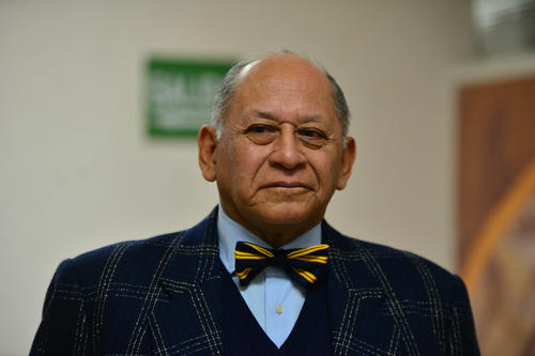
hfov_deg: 14.7
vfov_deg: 9.8
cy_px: 178
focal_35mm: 140
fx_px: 2080
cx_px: 268
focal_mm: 140
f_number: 2.8
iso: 800
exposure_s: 1/200
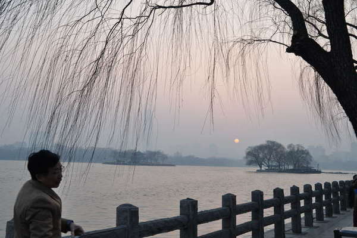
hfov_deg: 46.4
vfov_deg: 31.8
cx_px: 178
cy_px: 119
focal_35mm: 42
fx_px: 416
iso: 400
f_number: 9
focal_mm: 28
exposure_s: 1/125
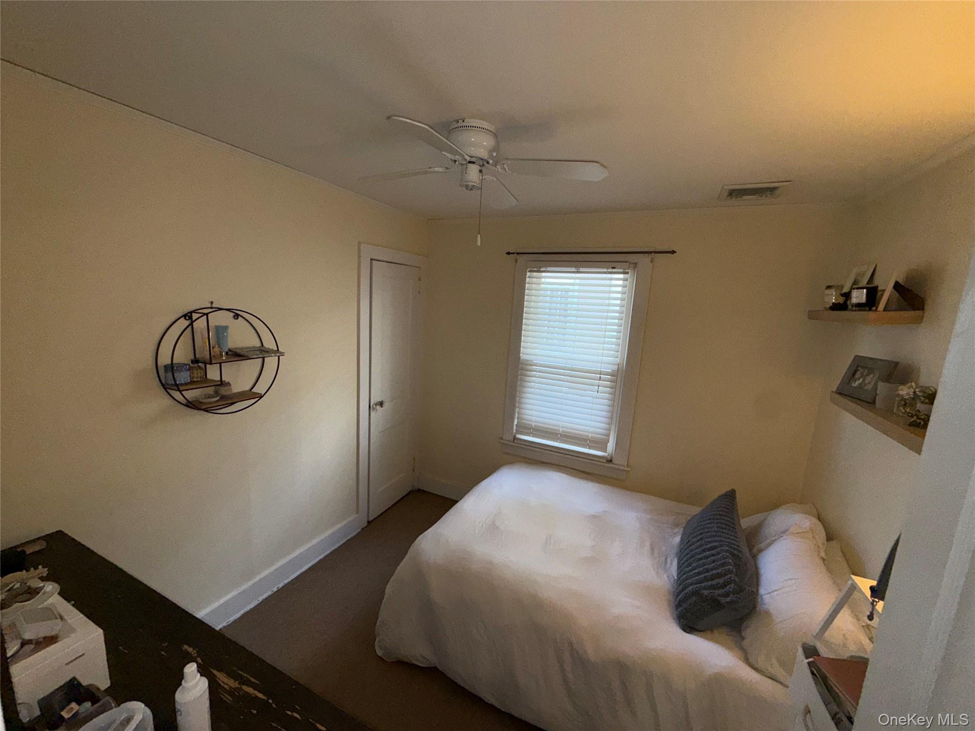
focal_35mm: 14
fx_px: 394
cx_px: 488
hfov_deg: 102.1
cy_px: 366
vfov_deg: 85.7
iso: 40
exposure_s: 1/122
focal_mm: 2.22
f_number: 2.2
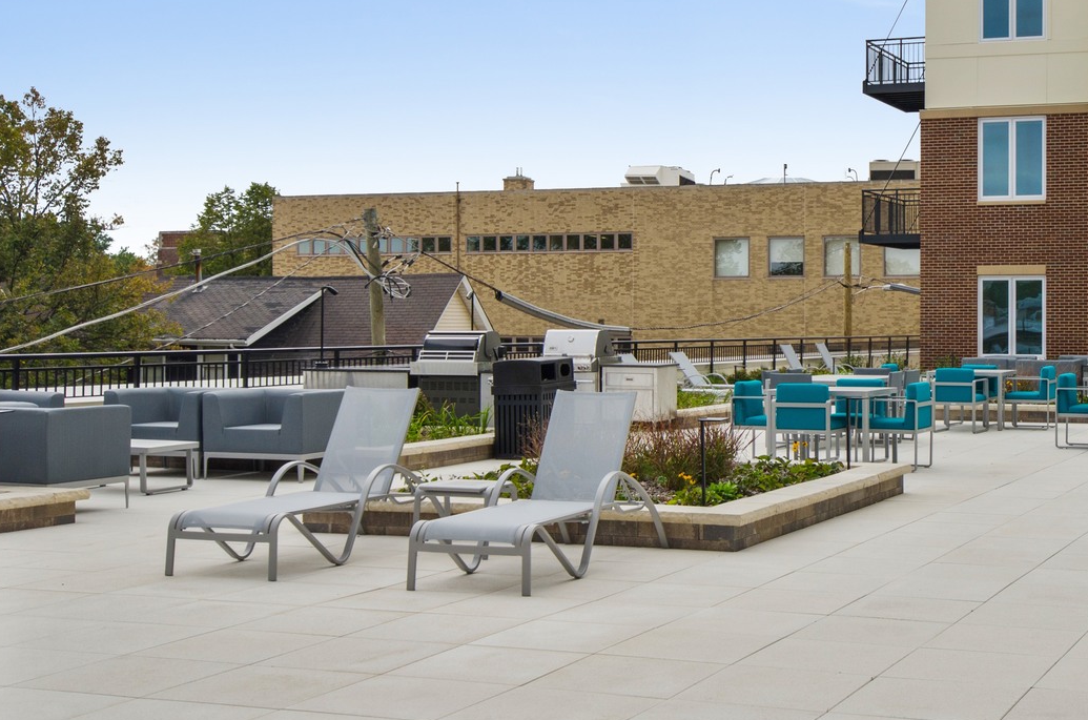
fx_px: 1568
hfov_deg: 37.1
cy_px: 233
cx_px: 843
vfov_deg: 25.7
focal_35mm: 52
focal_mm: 22
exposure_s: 1/400
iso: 200
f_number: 9
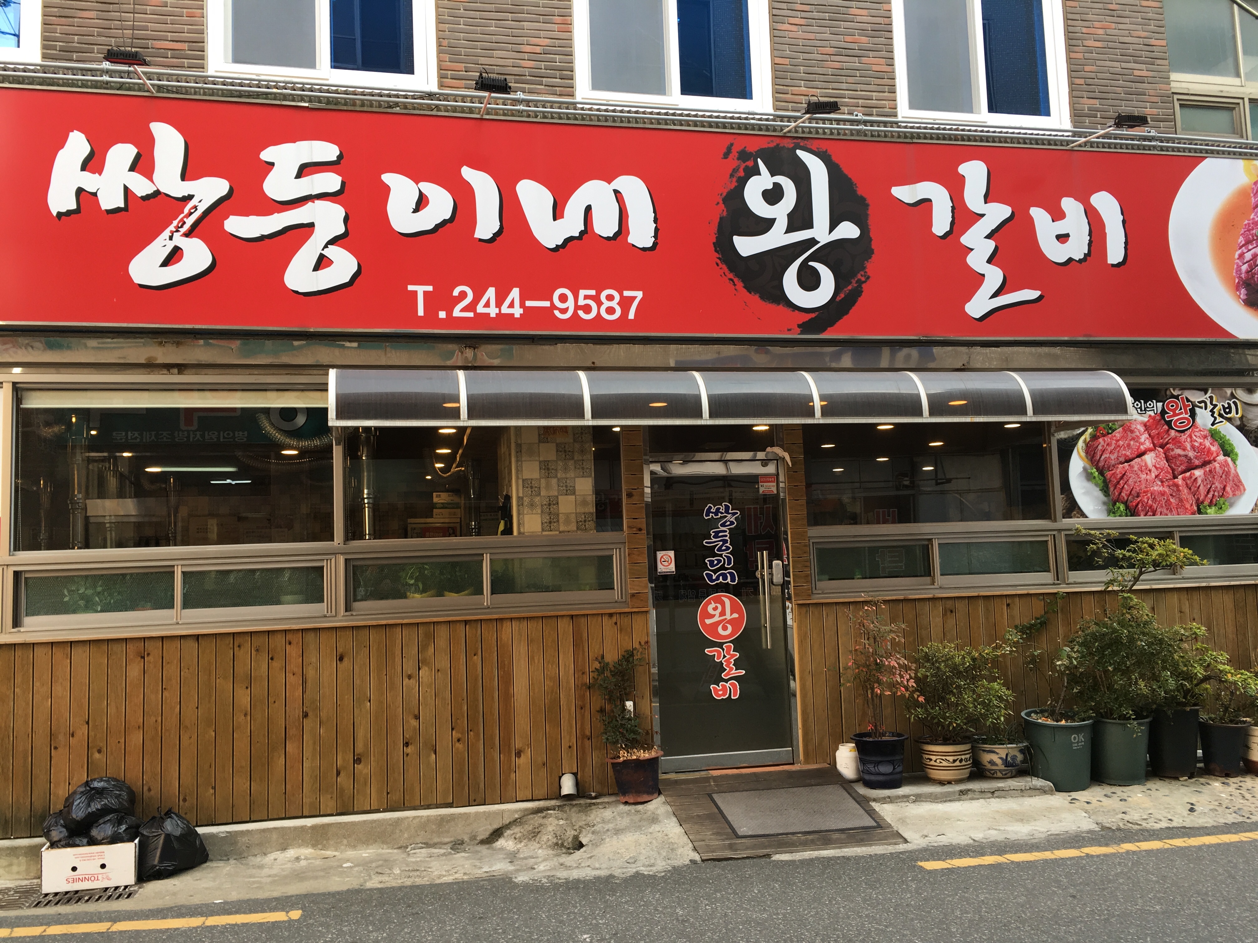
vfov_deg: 48.2
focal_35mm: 29
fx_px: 1054
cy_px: 472
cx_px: 629
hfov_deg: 61.7
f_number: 2.2
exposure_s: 1/120
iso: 32
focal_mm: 4.15
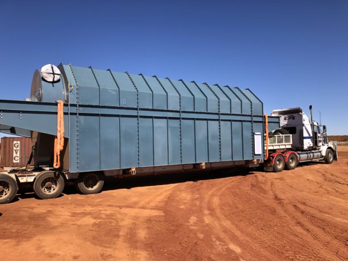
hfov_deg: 63.4
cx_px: 174
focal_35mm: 28
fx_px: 282
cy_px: 130
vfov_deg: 49.8
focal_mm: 3.99
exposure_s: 1/1919
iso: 20
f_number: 1.8
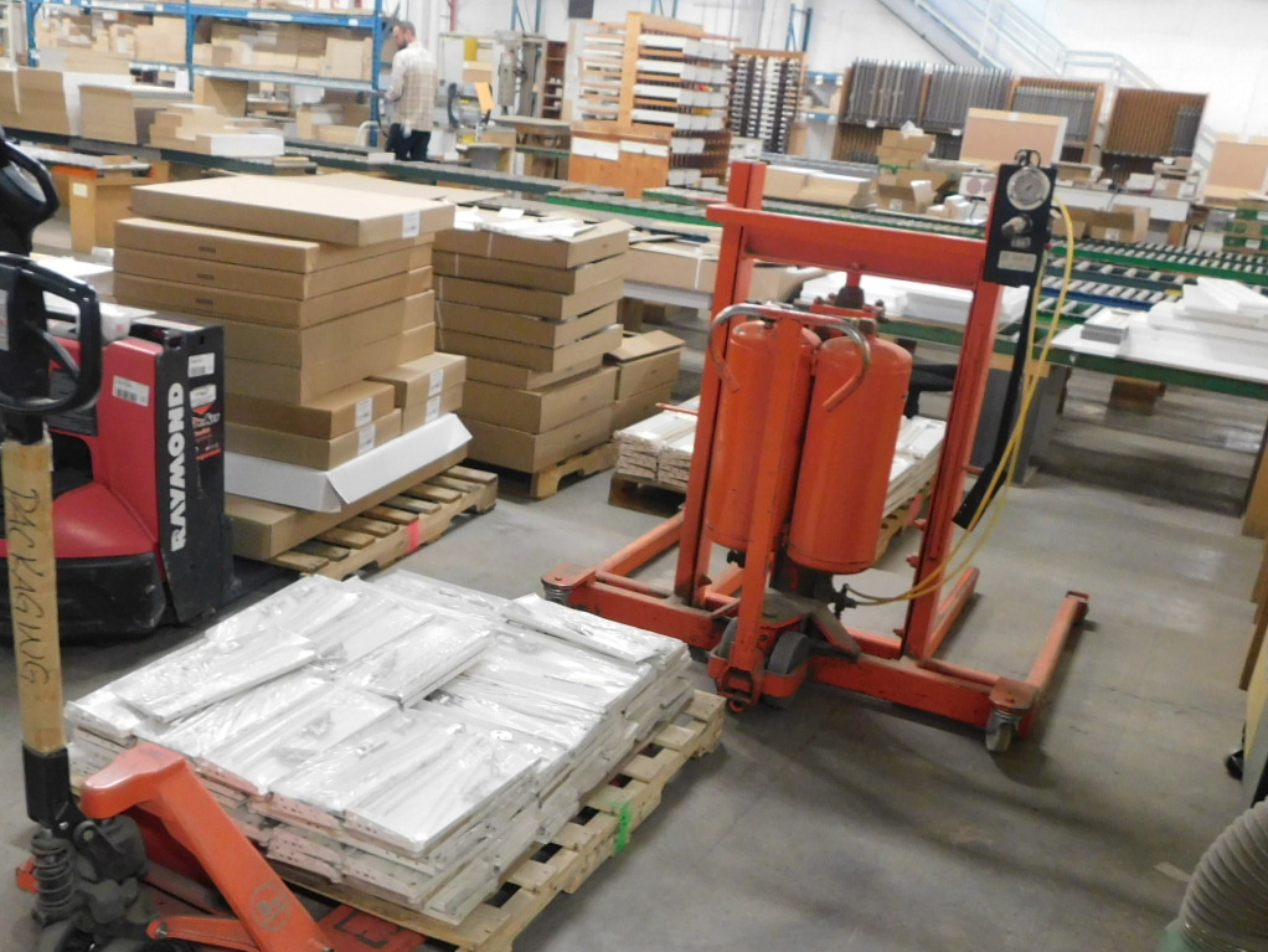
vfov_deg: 39.2
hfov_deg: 51.1
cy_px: 635
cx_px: 526
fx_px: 1319
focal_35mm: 36
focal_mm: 4
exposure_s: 1/20
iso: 400
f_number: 3
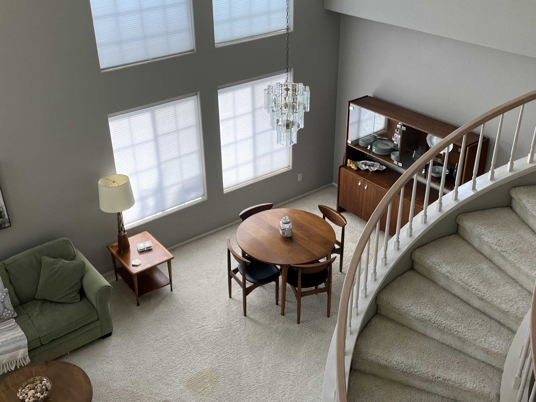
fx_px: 573
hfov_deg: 50.1
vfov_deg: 38.6
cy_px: 170
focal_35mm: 37
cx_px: 241
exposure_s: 1/151
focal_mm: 3.99
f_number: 1.8
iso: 40
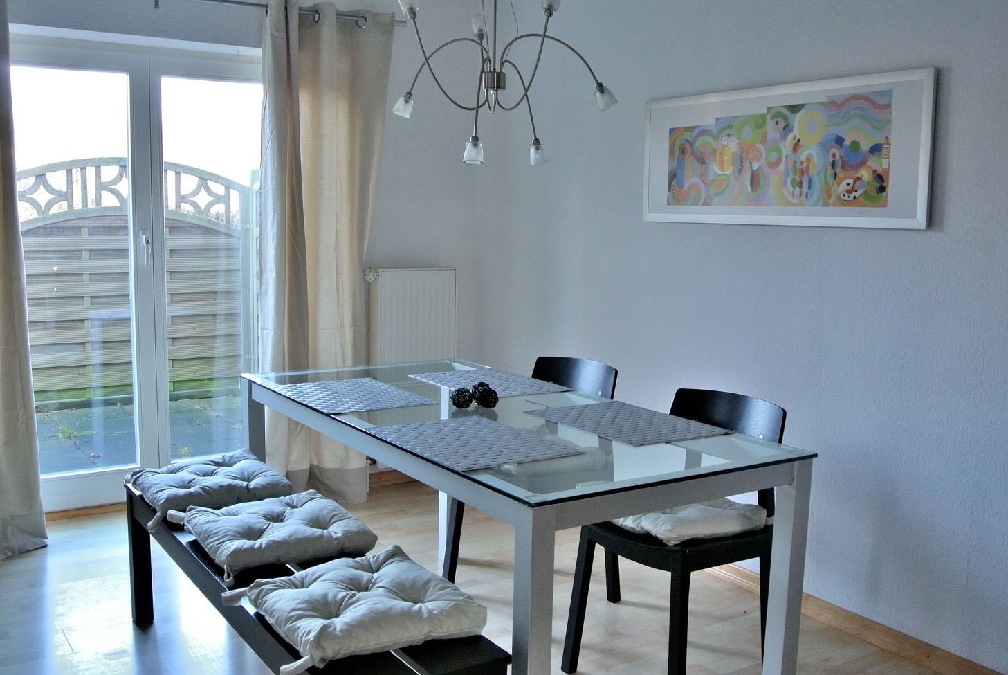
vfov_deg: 37.9
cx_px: 503
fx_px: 981
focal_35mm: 35
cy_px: 331
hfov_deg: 54.4
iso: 400
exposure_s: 1/50
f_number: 3.8
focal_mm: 12.7
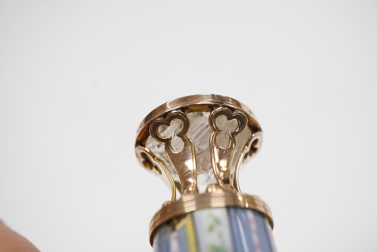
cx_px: 188
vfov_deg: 29.9
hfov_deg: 43.6
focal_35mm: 45
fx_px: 471
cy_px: 126
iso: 800
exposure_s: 1/125
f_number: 9
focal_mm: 30
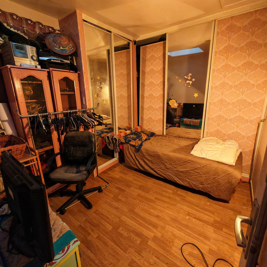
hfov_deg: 87.4
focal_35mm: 16
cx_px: 134
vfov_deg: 87.4
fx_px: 140
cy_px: 131
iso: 2000
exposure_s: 1/25
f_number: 2
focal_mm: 1.82
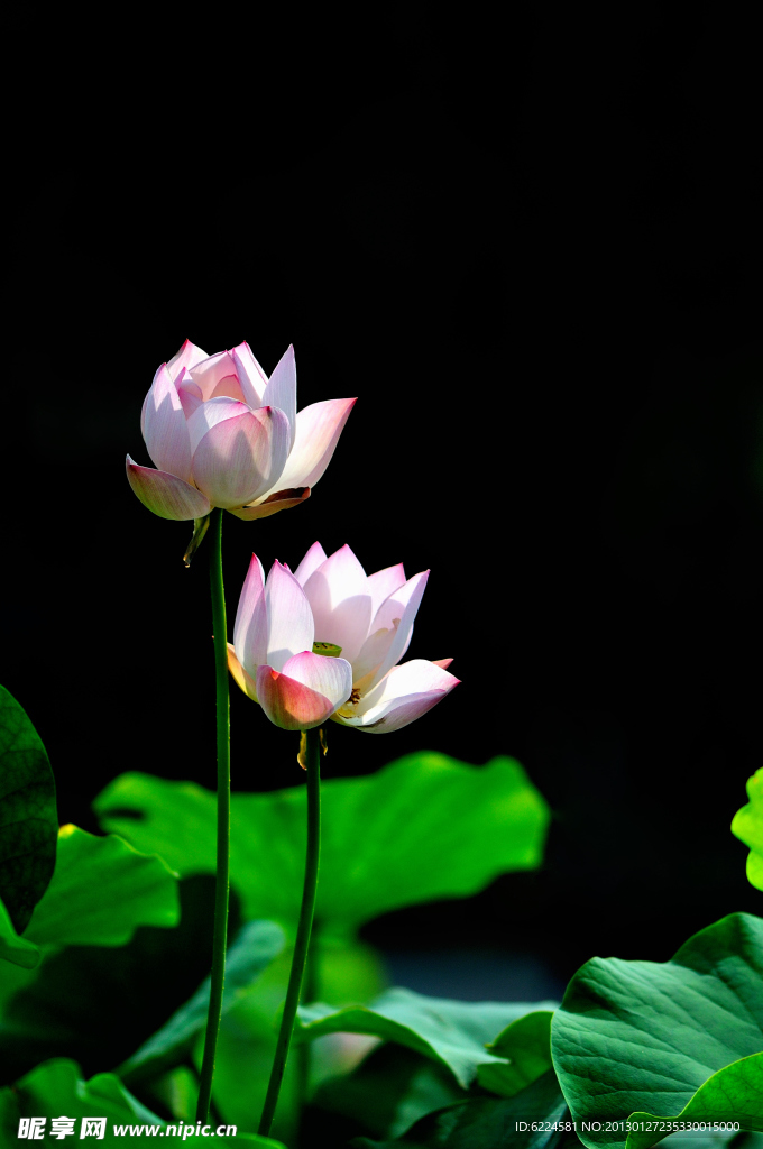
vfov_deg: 13.1
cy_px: 574
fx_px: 5020
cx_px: 382
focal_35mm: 158
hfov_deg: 8.7
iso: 320
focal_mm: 105
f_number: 2.8
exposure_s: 1/4000
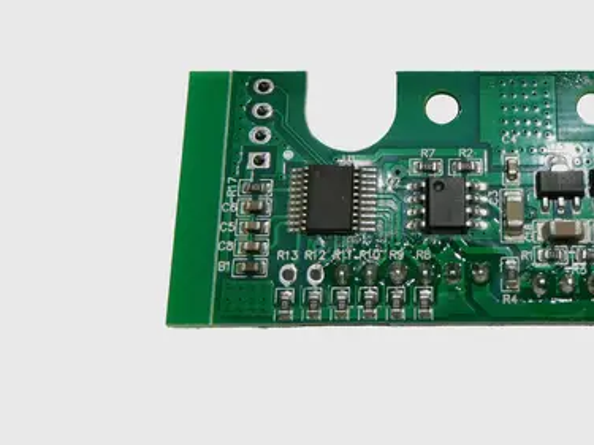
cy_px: 190
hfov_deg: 44.2
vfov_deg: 35.1
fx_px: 703
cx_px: 448
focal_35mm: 41
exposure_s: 1/80
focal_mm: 4.3
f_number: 3.3
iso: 80
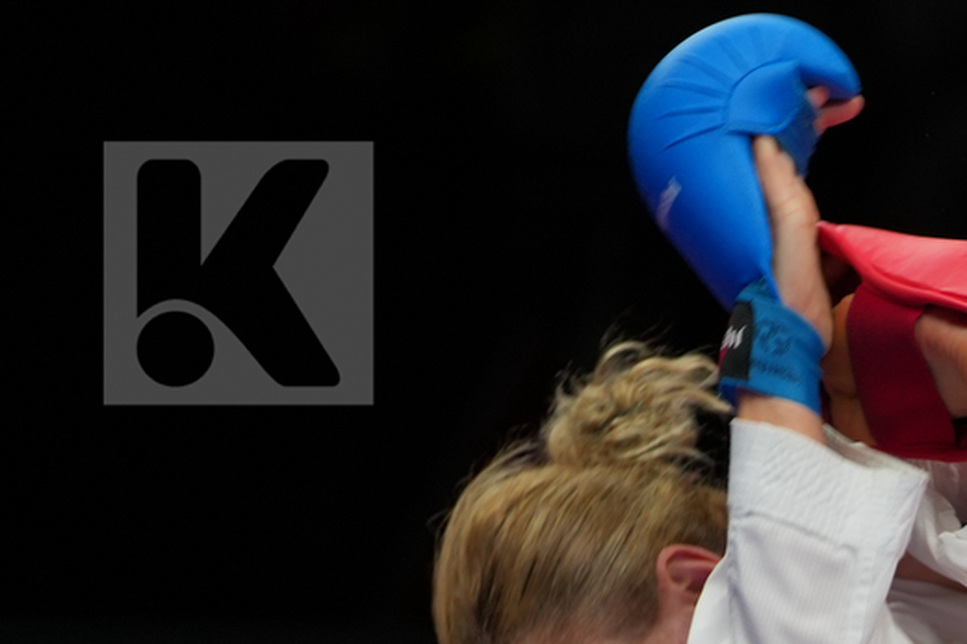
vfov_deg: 1.5
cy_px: 787
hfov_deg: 2.2
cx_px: 1221
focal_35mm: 921
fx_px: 24730
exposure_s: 1/1000
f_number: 2.8
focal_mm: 200
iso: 250
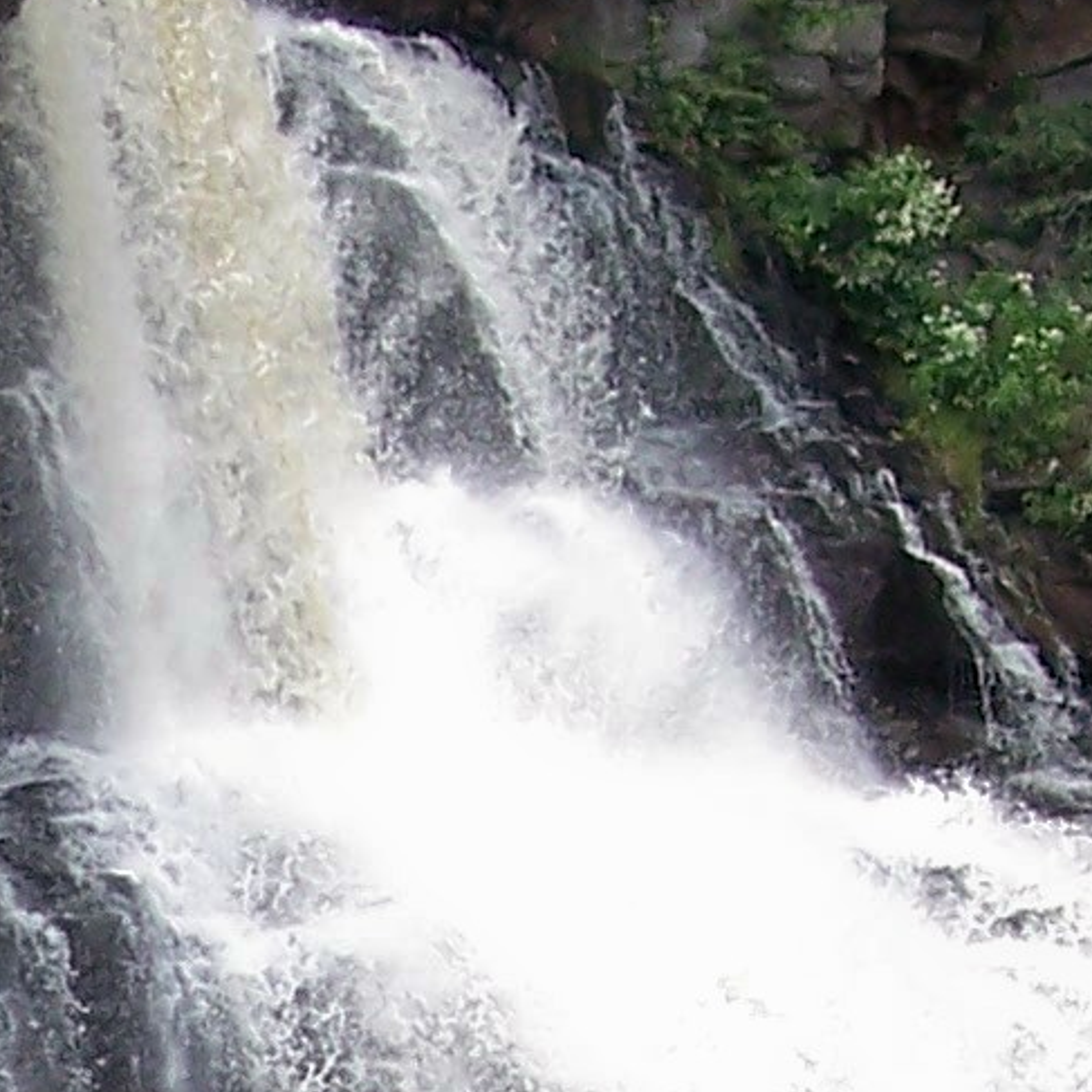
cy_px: 1079
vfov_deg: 8.6
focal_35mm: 202
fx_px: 7209
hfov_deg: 8.4
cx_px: -605
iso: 100
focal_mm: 8
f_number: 3.4
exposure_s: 1/350
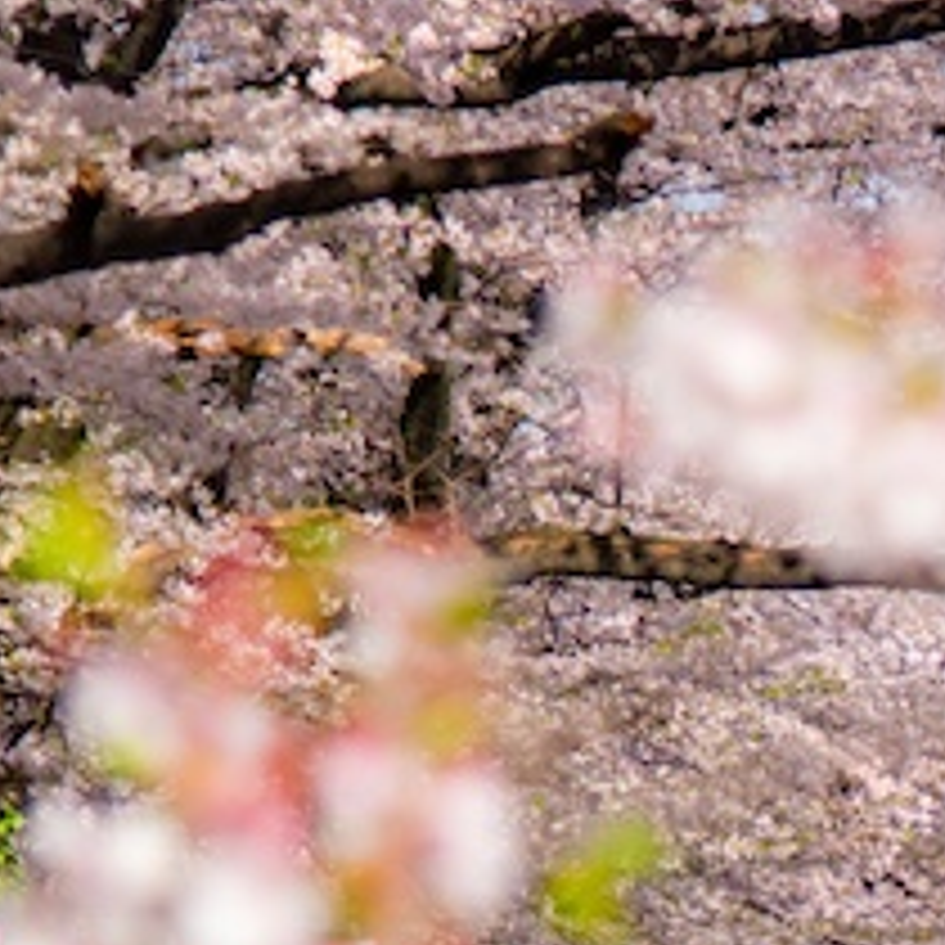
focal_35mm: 310
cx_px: 1274
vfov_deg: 5.6
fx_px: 9575
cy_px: 1204
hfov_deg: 5.6
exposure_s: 1/2500
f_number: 4
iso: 400
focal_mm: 85
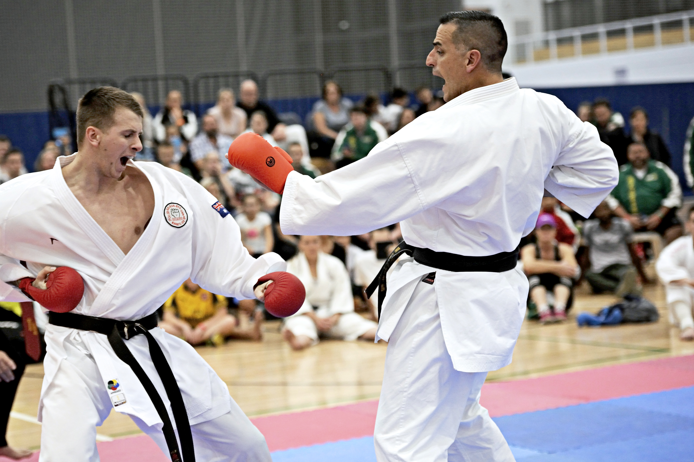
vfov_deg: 14.5
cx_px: 315
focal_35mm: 94
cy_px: 244
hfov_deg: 21.7
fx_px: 1811
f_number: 2.8
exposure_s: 1/640
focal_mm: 85
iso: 2000
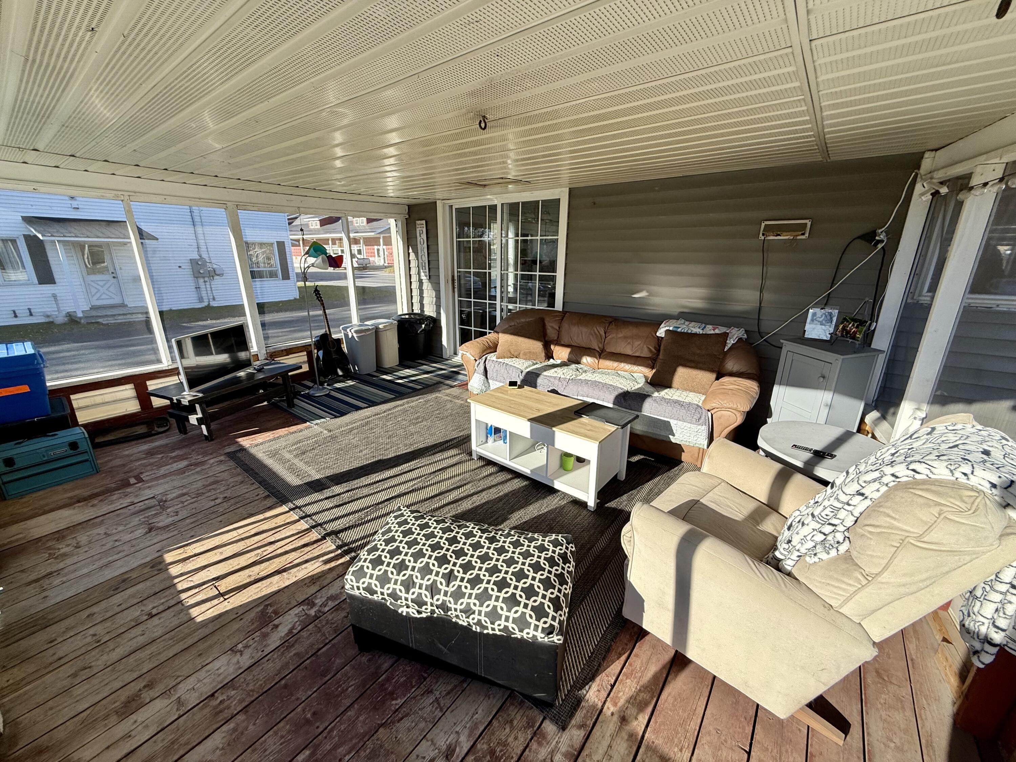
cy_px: 381
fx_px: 411
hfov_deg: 102.1
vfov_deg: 85.7
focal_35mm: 14
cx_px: 508
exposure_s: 1/590
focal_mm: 2.22
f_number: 2.2
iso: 50
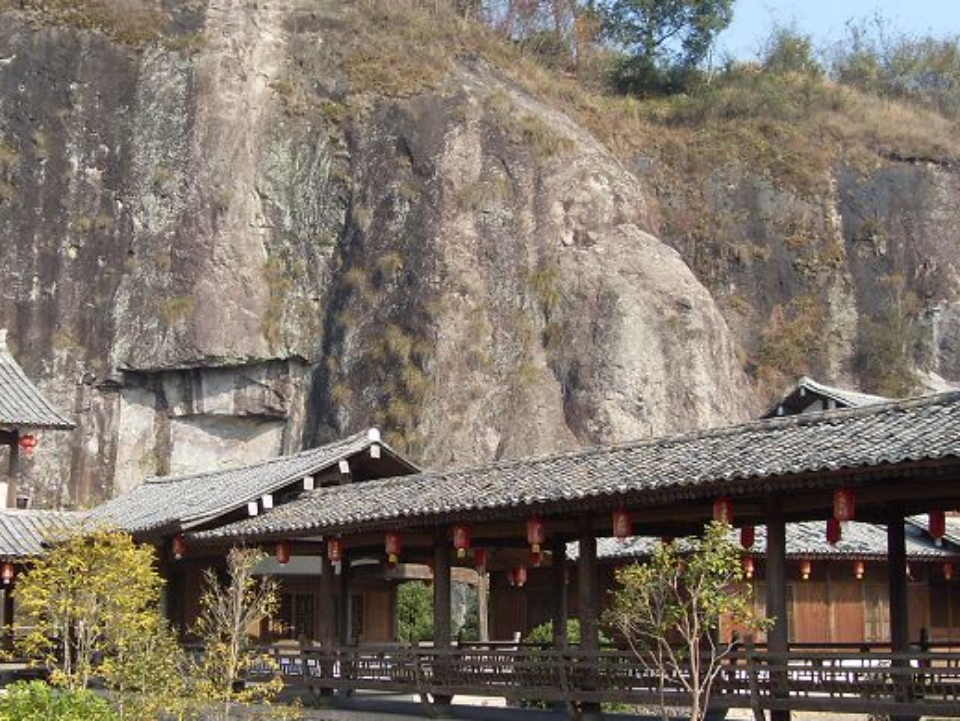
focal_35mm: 50
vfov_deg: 29.1
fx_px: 1387
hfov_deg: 38.2
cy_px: 398
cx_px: 467
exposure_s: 1/125
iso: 80
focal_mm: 6.3
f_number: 7
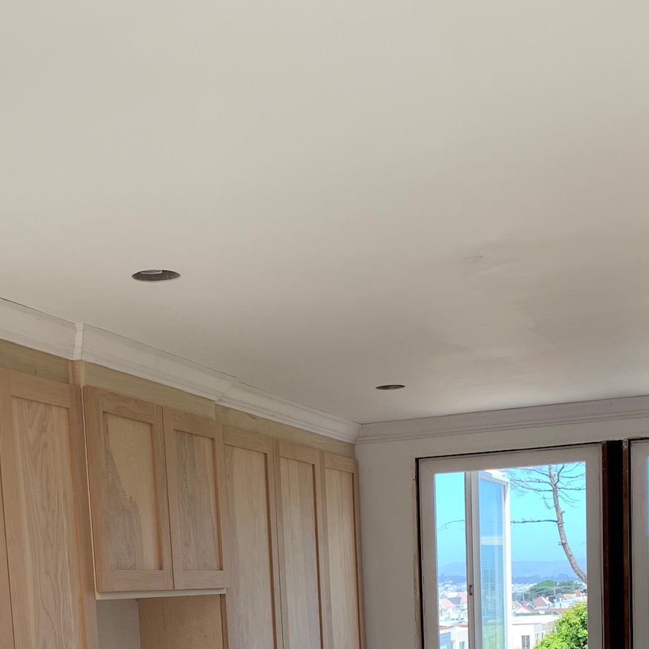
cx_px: 299
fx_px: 1124
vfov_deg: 29.1
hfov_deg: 32.2
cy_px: 715
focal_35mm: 53
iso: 25
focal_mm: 4.25
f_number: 1.8
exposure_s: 1/202
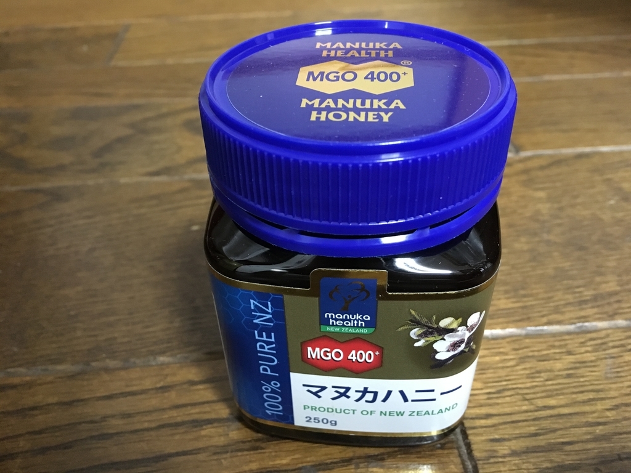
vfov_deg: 48.2
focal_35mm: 29
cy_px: 236
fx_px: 529
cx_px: 316
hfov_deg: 61.7
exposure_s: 1/15
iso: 320
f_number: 2.2
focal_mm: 4.15
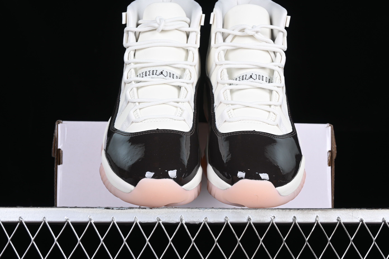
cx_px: 194
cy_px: 130
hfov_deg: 27.0
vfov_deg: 18.2
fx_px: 810
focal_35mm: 75
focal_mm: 50
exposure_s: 1/80
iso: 160
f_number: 7.1
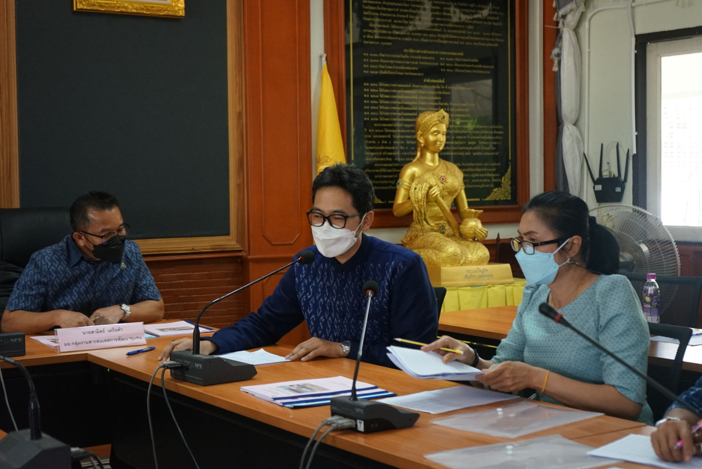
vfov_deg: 24.7
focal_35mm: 55
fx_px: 1073
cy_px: 234
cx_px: 351
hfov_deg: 36.2
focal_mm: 55
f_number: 5
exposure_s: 1/160
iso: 3200
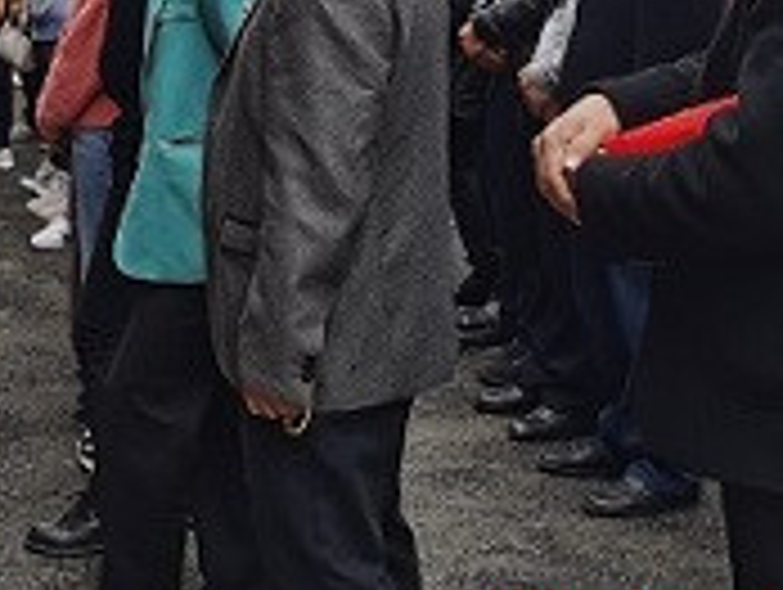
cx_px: -158
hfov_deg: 19.8
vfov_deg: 15.3
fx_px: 2107
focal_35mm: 93
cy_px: -140
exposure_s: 1/323
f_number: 1.8
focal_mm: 5.58
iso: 50
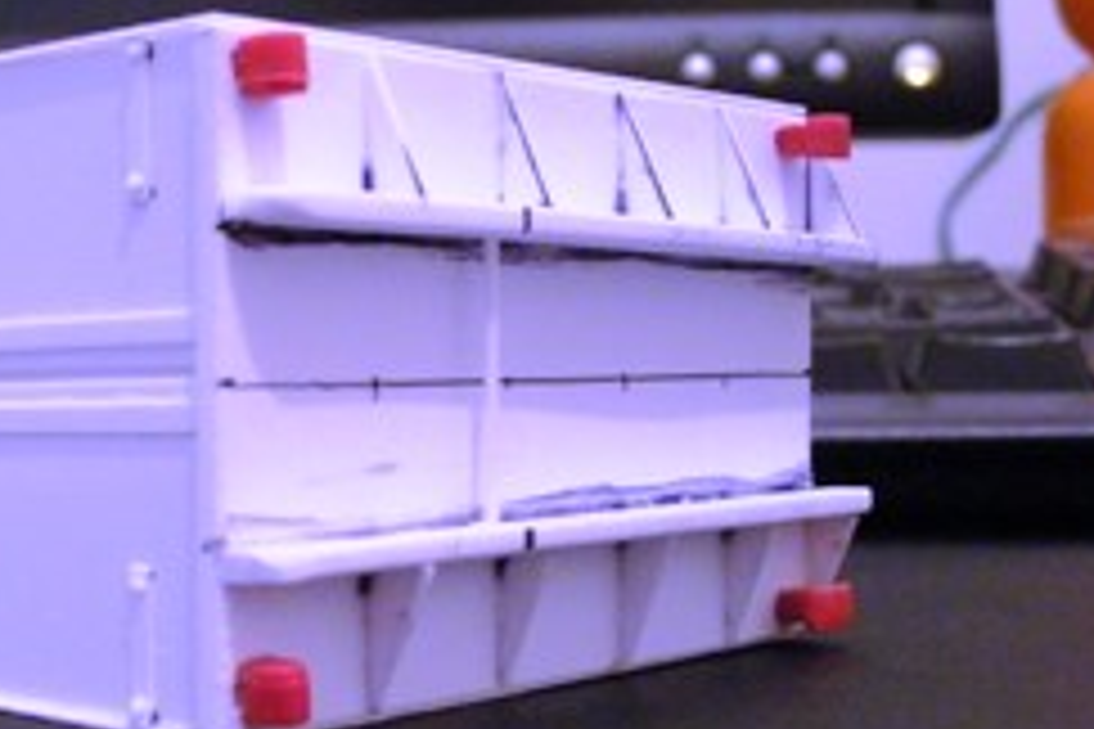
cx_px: 144
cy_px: 432
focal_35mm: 67
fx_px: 2036
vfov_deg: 20.3
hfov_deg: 29.1
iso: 400
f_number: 2.8
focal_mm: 5.7
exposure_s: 1/8.1
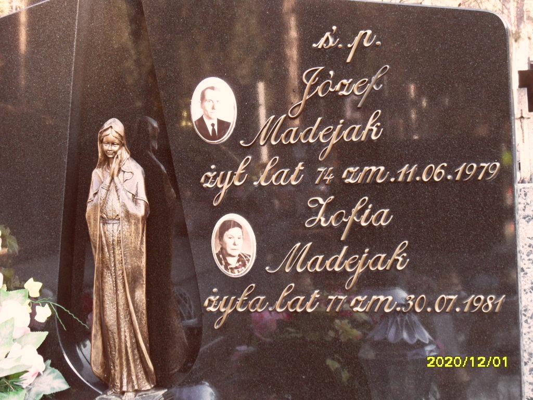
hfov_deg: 24.4
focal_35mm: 80
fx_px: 1232
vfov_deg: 18.4
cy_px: 200
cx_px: 266
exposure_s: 1/45
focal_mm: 13.2
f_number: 4.2
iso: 160
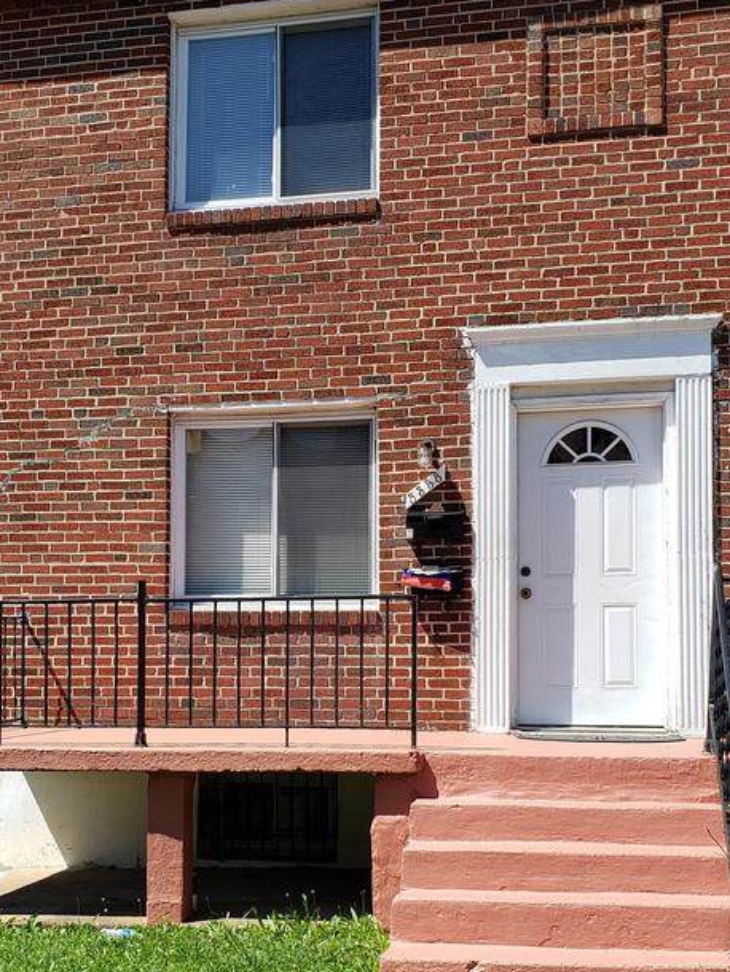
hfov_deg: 31.5
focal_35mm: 46
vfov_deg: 40.8
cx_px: 325
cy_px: 634
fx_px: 1293
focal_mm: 4.3
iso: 50
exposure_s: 1/1105
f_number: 2.4
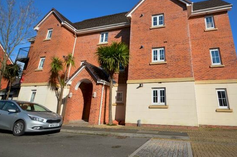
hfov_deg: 85.7
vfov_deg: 63.9
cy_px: 66
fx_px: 125
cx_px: 145
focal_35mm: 19
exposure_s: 1/320
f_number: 9
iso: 100
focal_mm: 10
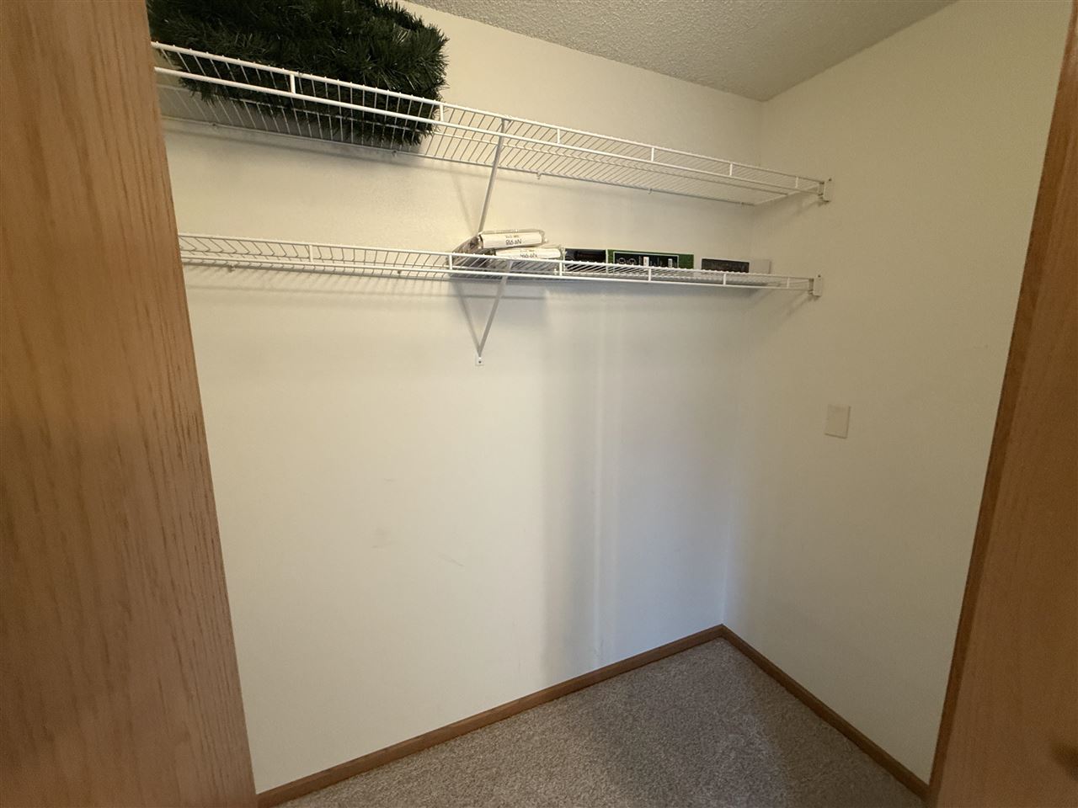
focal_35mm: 14
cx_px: 539
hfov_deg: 102.1
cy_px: 404
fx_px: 436
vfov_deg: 85.7
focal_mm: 2.22
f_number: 2.2
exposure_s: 1/60
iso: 320
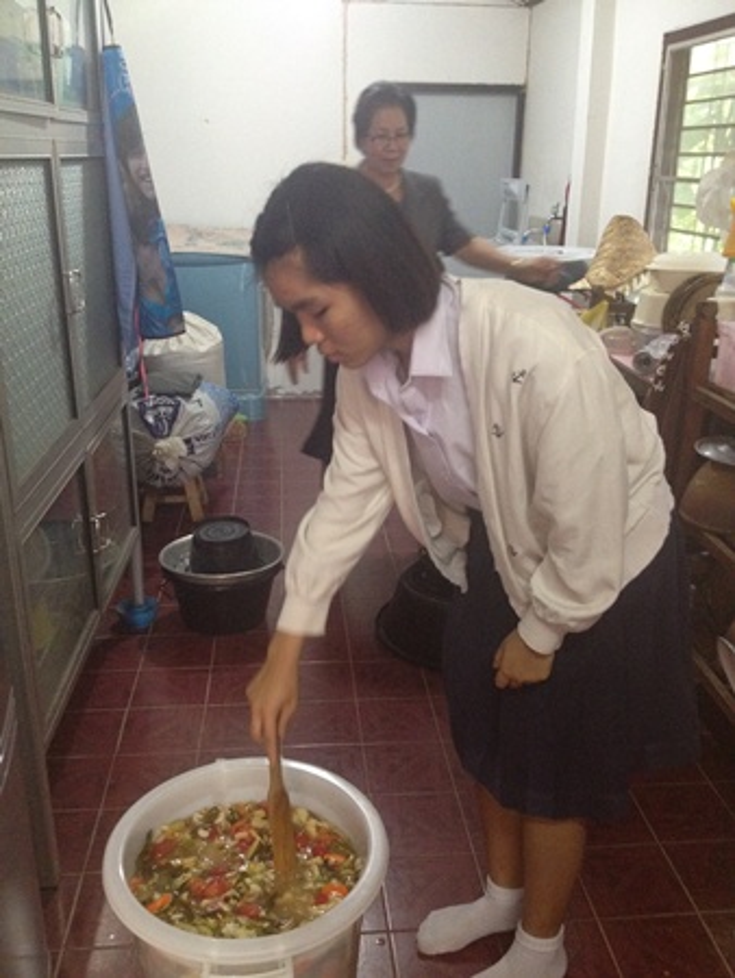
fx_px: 990
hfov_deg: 40.7
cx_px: 368
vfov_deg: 52.6
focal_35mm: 35
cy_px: 489
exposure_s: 1/20
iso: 320
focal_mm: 4.28
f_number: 2.4
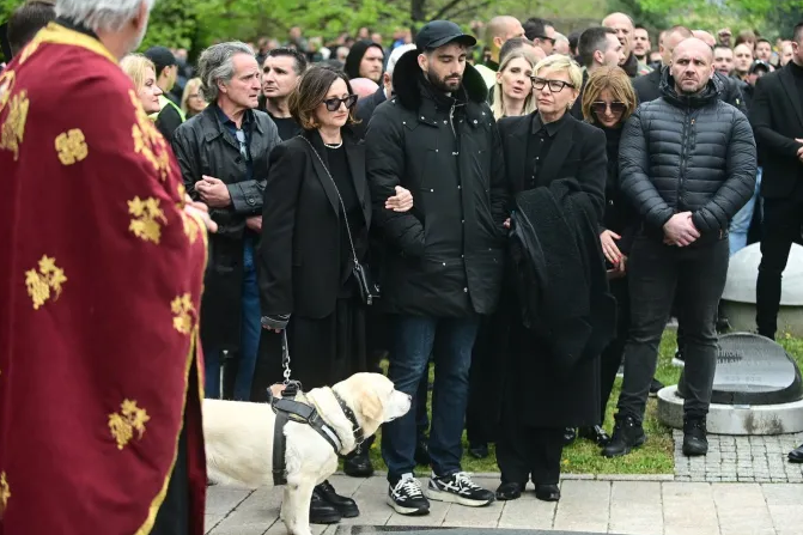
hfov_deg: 23.9
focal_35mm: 85
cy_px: 254
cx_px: 434
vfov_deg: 16.1
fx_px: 1895
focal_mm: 75
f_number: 2.8
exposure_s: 1/2000
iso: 640
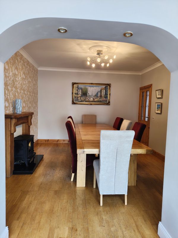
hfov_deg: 56.8
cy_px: 119
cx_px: 89
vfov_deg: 71.6
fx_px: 165
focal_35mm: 24
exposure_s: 1/50
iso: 442
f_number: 1.88
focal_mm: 5.56
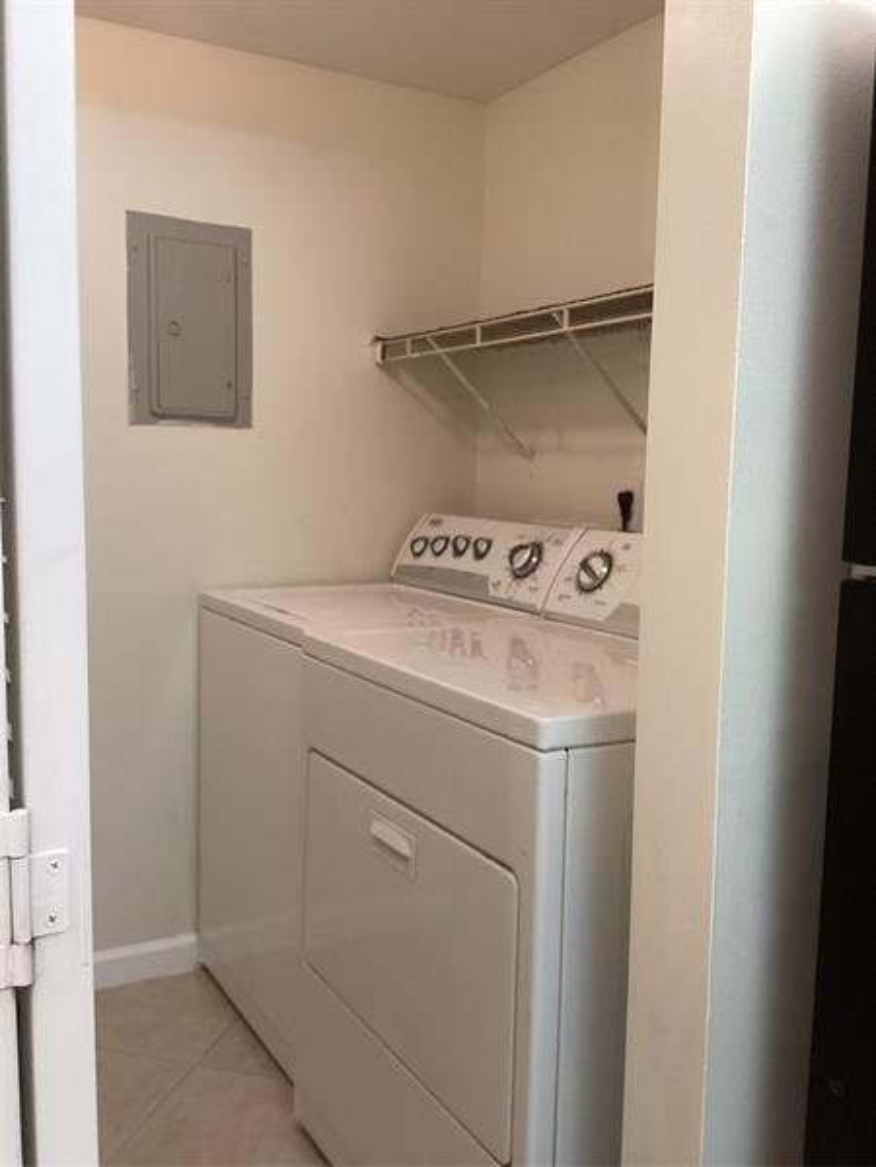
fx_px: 1046
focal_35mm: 31
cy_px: 584
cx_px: 438
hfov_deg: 45.4
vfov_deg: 58.4
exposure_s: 1/60
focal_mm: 3.3
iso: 200
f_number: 2.4
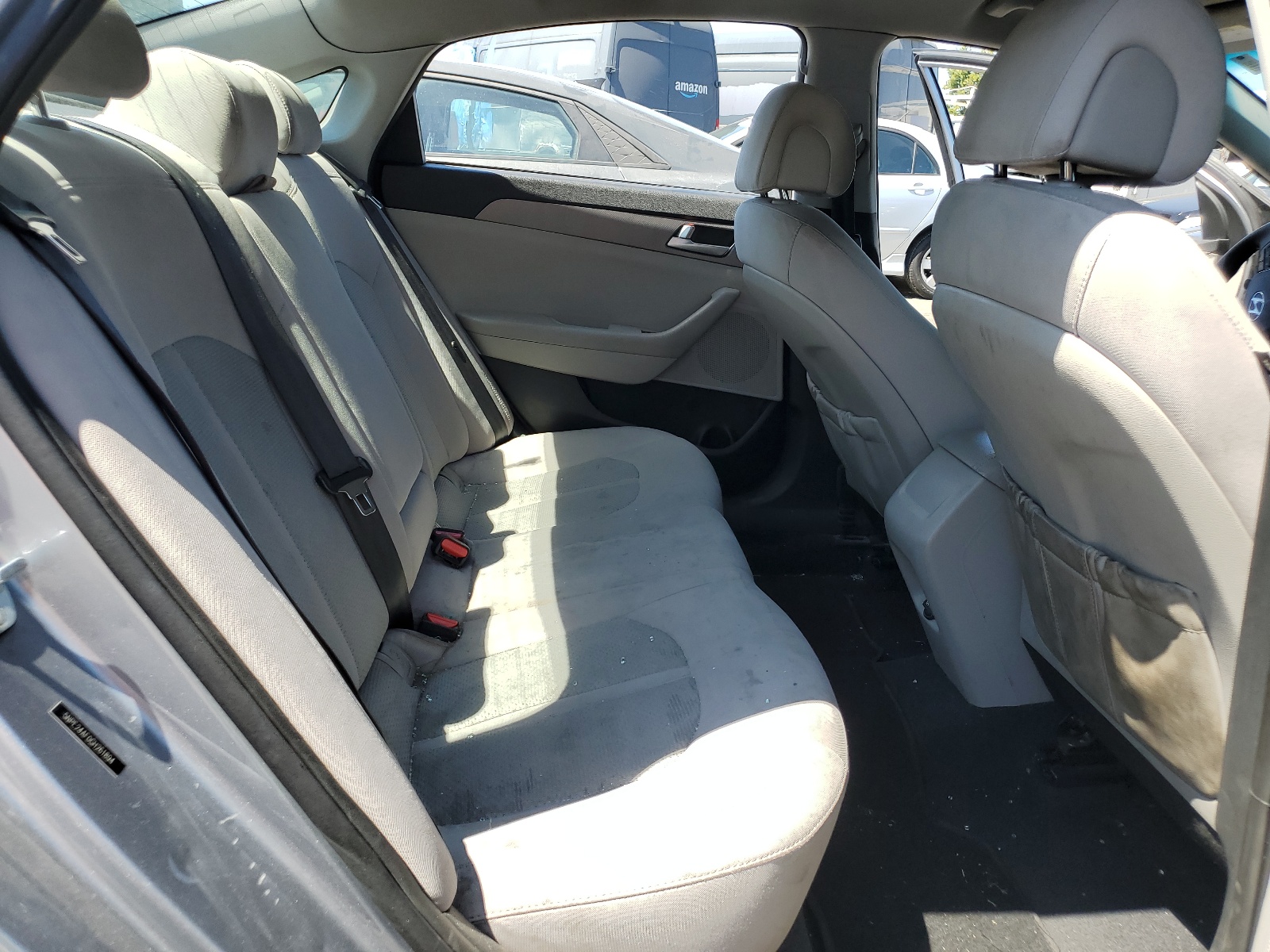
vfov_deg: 53.1
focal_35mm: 26
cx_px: 635
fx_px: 954
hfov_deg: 67.3
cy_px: 476
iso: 50
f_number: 1.5
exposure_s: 1/769
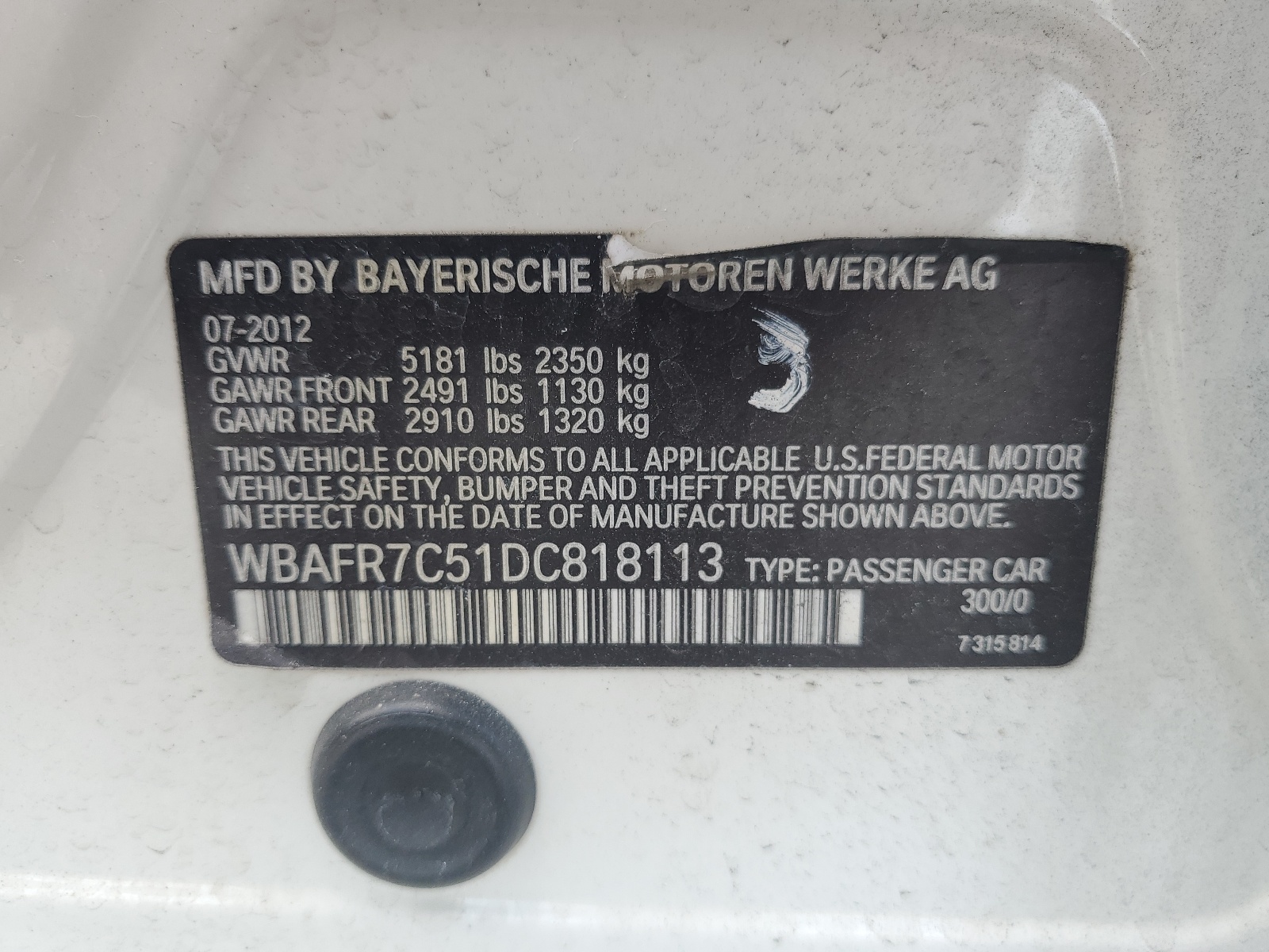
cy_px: 476
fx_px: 953
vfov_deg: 53.1
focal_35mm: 26
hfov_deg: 67.3
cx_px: 634
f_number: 1.5
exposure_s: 1/167
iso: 50
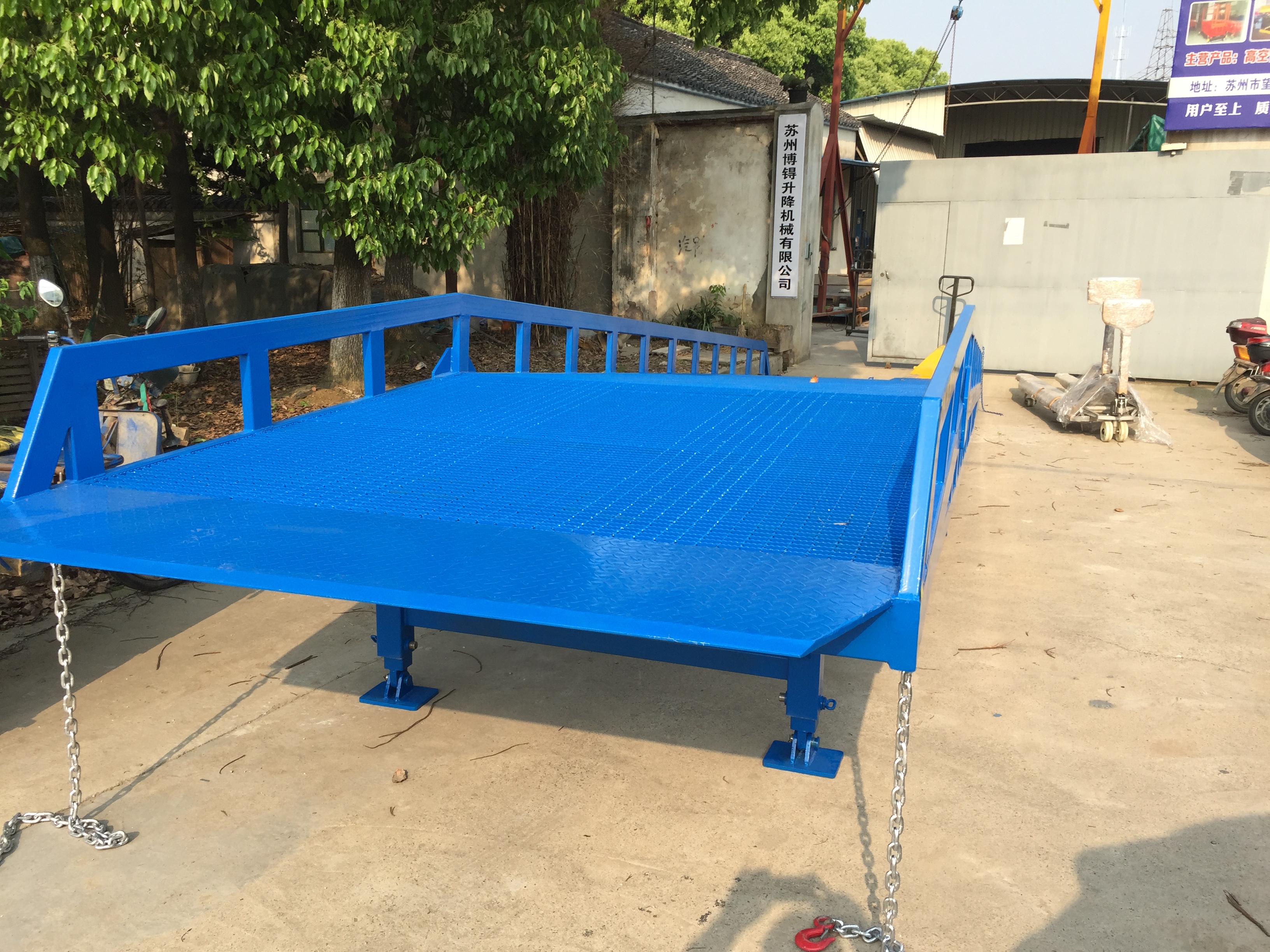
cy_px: 476
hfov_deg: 61.7
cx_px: 635
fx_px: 1064
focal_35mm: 29
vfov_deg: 48.2
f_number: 2.2
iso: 32
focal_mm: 4.15
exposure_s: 1/775
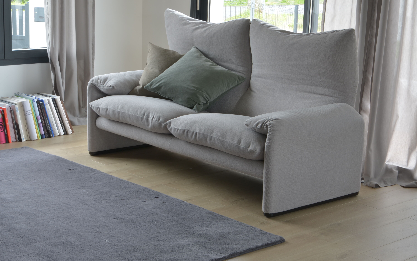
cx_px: 208
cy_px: 123
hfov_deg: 26.8
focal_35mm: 77
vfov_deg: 16.9
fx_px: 875
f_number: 16
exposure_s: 1
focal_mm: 50
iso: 140
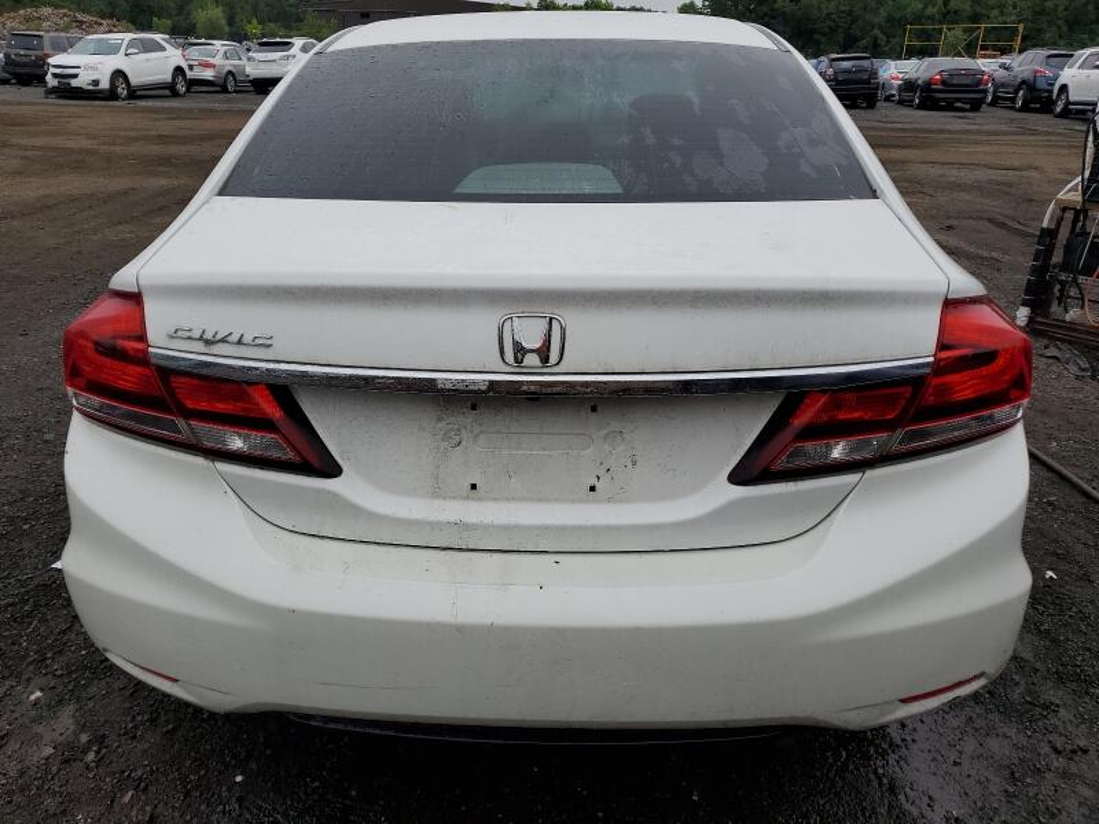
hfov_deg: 67.3
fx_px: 825
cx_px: 550
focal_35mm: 26
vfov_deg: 53.1
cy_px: 412
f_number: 1.5
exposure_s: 1/1250
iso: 50
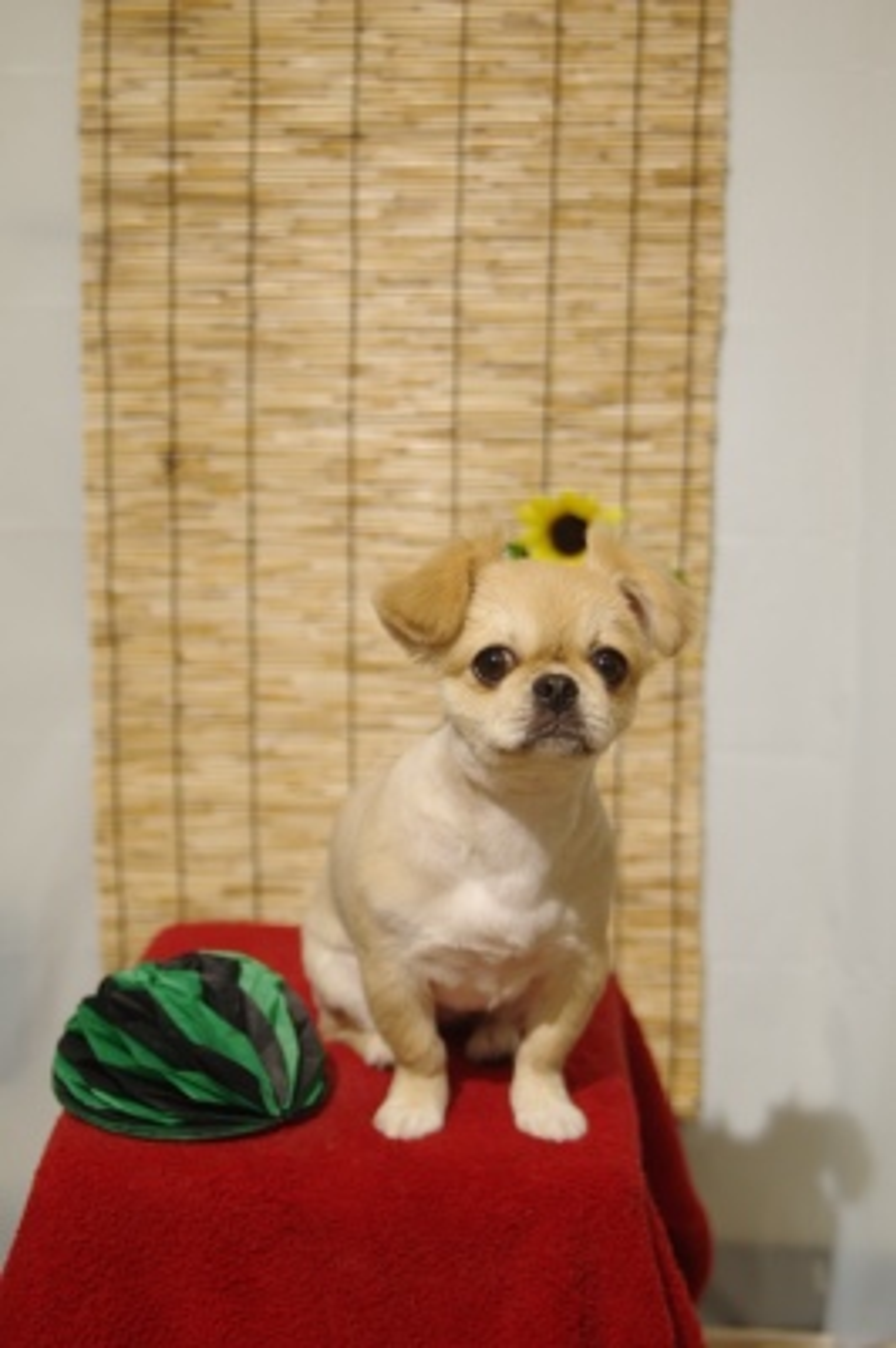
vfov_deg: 35.1
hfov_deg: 23.7
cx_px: 448
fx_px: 2132
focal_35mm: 57
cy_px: 674
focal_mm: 38
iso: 320
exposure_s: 1/125
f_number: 2.8
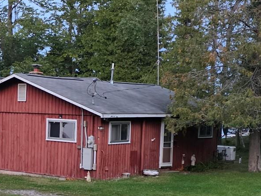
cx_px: 22
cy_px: 166
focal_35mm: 79
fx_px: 596
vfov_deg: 18.4
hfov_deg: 24.0
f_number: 1.7
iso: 1000
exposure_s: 1/120
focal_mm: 6.3
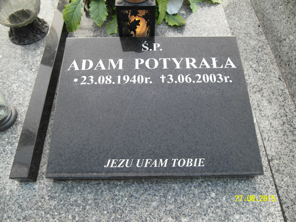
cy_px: 111
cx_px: 148
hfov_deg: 71.6
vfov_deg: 56.8
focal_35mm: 24
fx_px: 205
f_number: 2.5
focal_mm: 5.2
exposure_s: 1/45
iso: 100
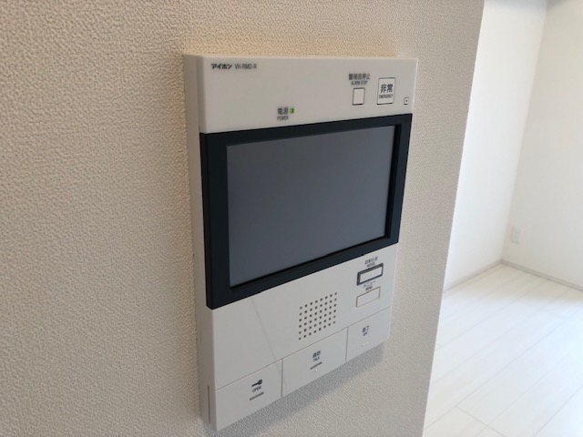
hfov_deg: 63.4
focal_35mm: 28
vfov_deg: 49.7
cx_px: 292
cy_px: 218
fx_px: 472
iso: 32
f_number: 1.8
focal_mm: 3.99
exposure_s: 1/50
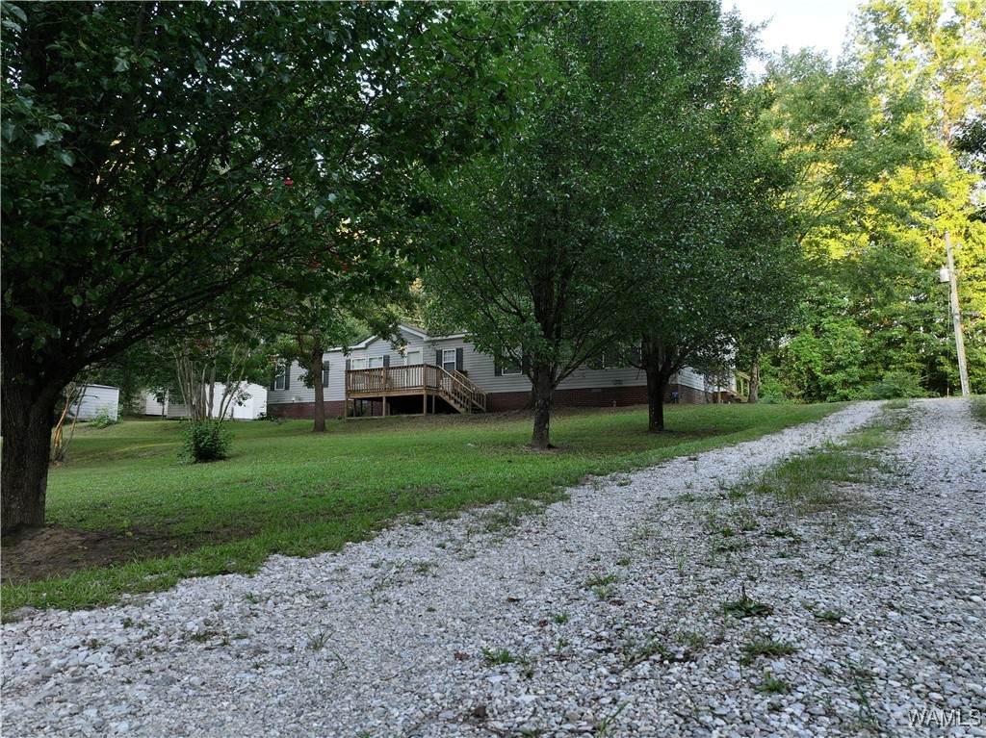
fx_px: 683
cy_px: 369
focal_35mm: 24
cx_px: 493
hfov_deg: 71.6
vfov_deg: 56.8
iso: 290
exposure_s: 1/120
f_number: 2.8
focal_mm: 12.29
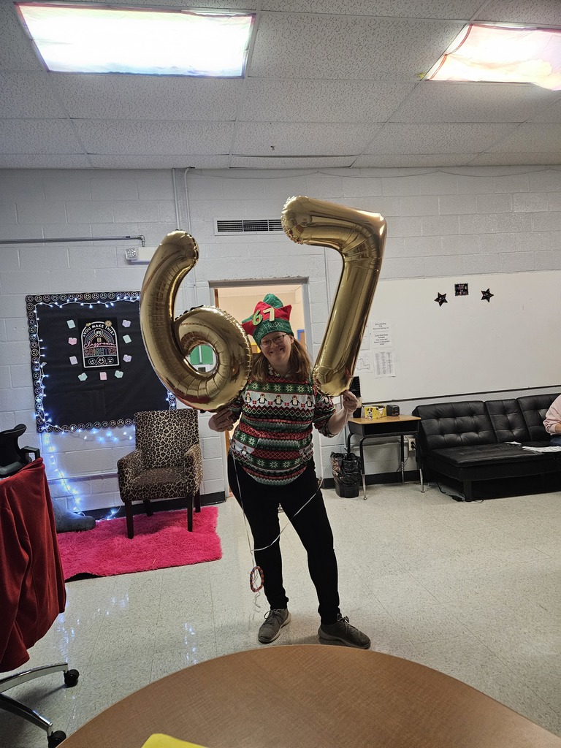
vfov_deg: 73.9
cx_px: 280
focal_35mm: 23
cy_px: 374
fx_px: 497
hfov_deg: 58.9
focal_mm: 5.4
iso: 640
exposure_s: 1/120
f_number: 1.8
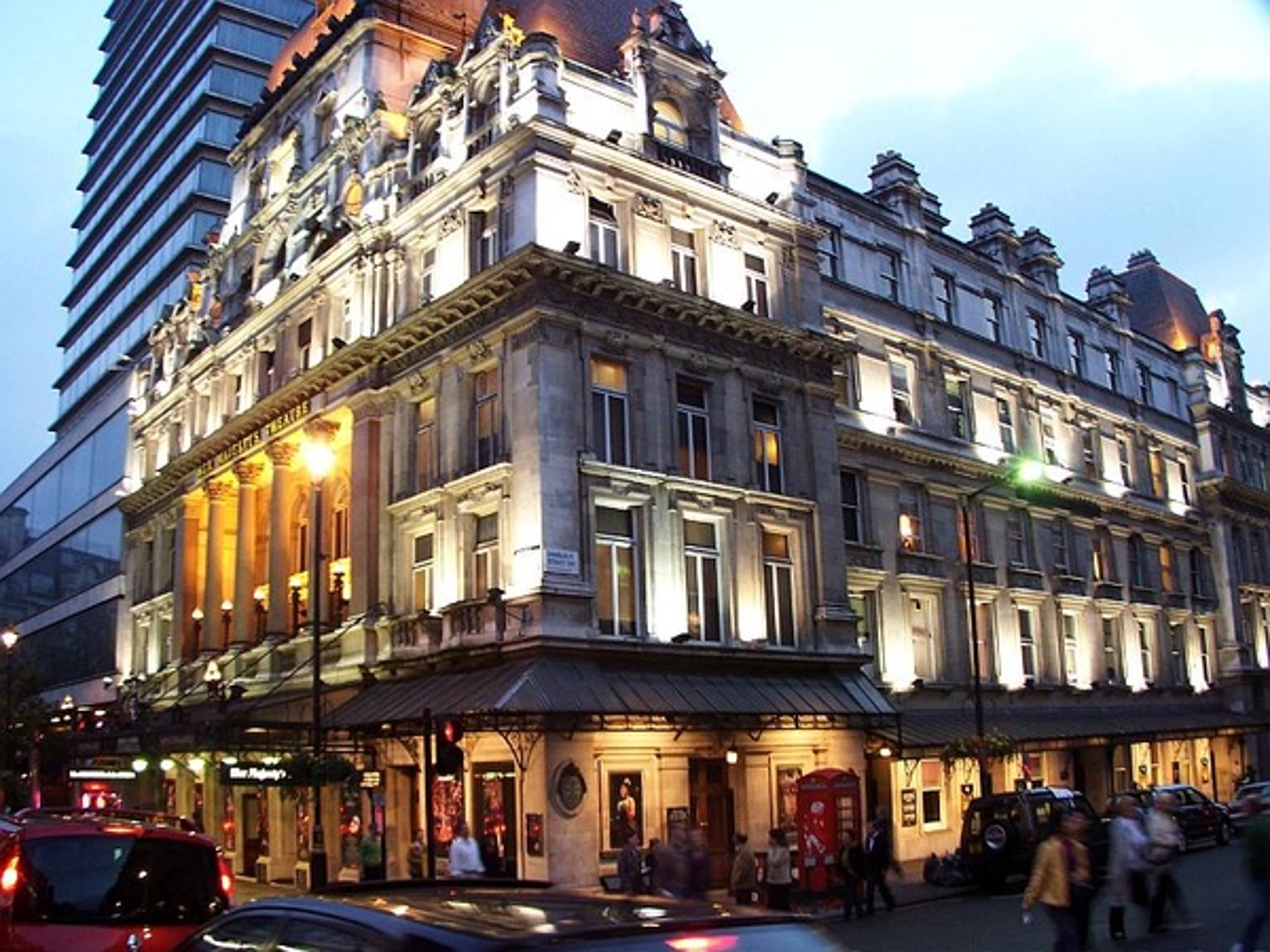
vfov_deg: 37.7
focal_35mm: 38
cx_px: 635
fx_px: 1394
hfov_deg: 49.0
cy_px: 476
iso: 140
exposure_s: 1/8
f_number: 2.8
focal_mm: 6.3
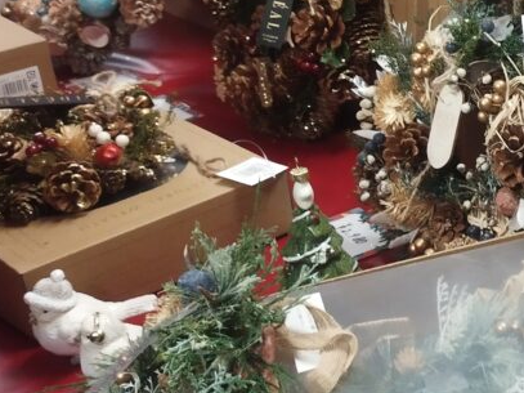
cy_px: 85
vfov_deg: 17.2
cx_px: 735
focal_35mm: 85
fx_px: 1286
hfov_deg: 20.4
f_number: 1.79
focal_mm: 4.7
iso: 216
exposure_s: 1/33.3
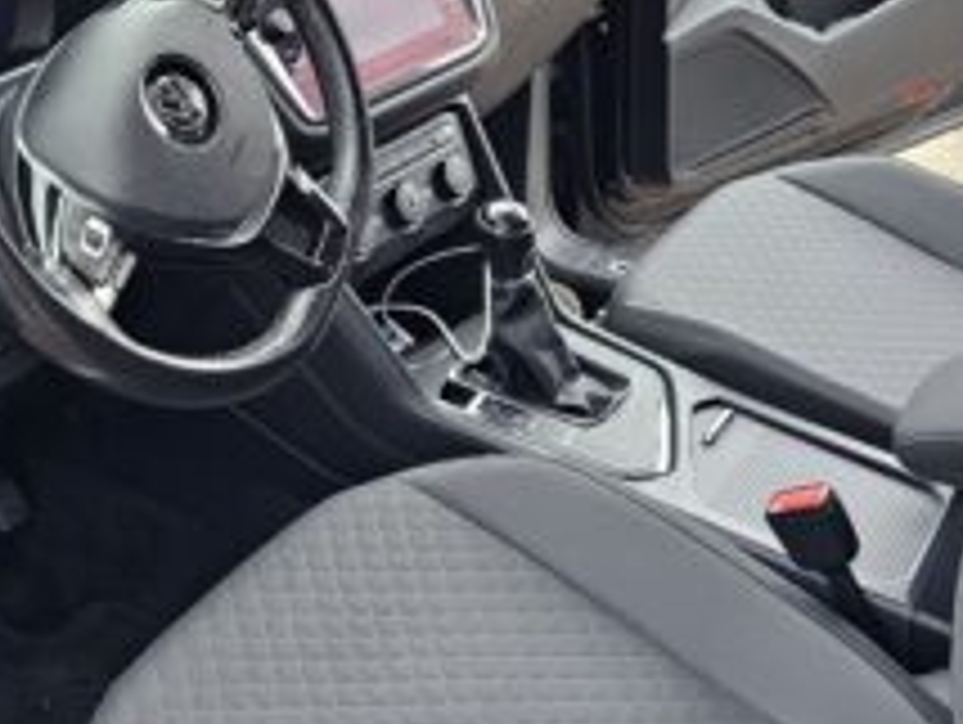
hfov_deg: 34.8
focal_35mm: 55
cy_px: 353
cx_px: 374
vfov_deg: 26.6
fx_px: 1532
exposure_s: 1/100
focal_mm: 5.4
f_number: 1.8
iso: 320
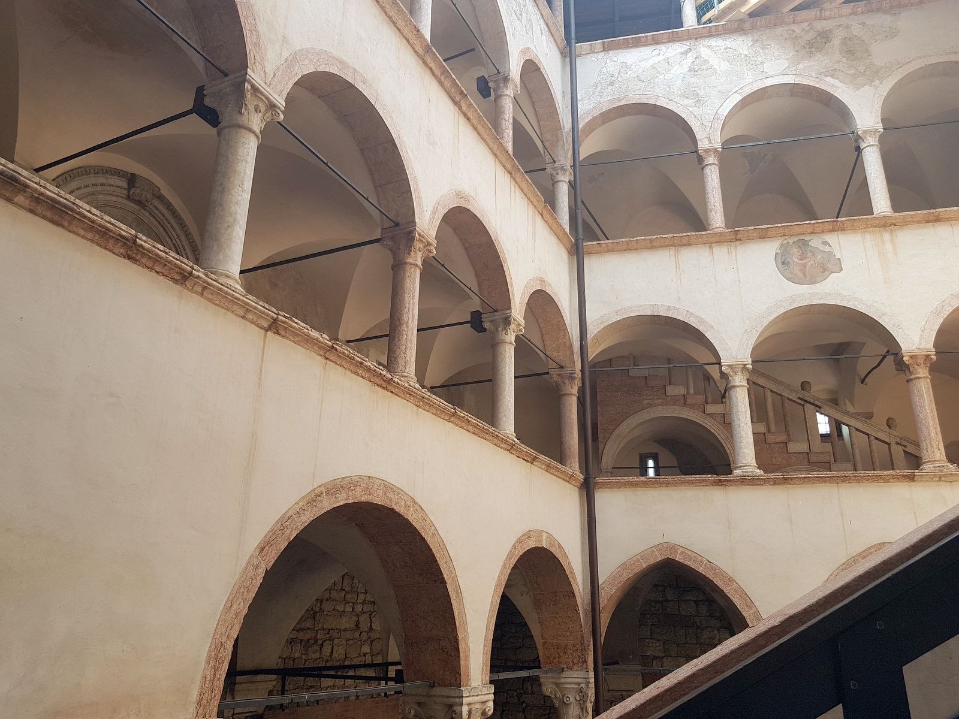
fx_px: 720
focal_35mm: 26
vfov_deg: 53.1
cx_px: 480
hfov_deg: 67.3
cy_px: 360
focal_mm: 4.2
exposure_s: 1/200
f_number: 1.7
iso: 50
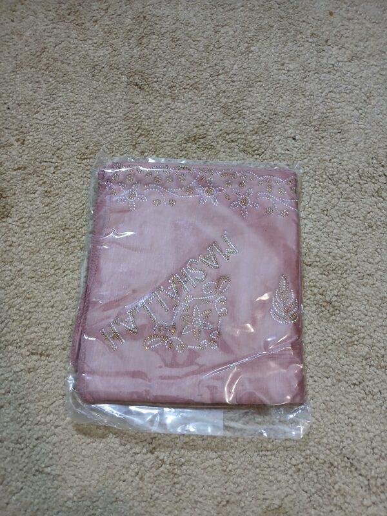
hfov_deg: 53.1
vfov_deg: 67.3
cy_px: 258
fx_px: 388
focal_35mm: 26
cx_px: 194
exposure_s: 1/24
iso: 320
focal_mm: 3.98
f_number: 1.8
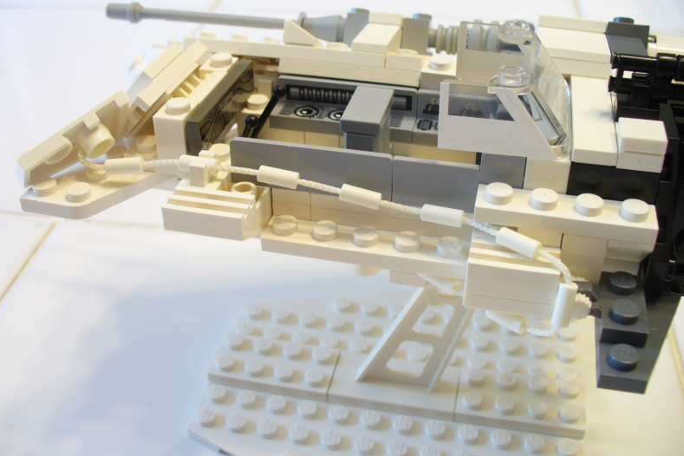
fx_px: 741
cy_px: 205
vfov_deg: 34.2
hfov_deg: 49.6
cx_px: 340
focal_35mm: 39
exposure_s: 1/20
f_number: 2.8
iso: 100
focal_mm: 6.1
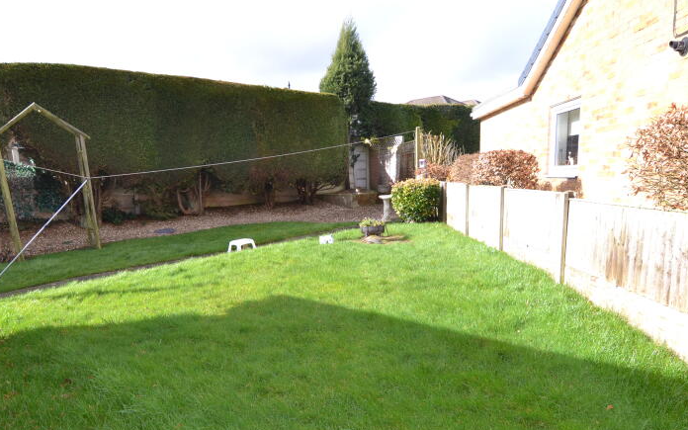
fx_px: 464
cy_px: 258
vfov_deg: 49.4
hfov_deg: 73.0
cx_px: 320
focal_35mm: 25
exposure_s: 1/200
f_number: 4
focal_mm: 11
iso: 100
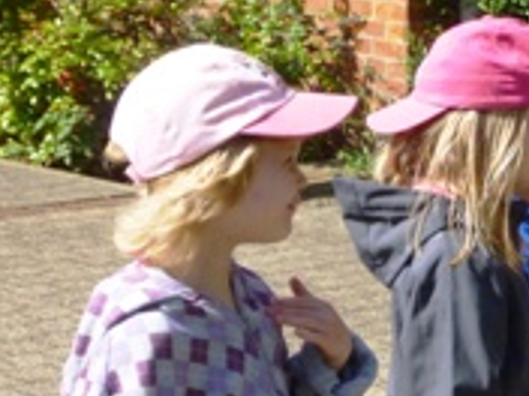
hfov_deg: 12.5
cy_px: 393
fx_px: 2277
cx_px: 815
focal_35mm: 149
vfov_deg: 9.9
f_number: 3.8
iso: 200
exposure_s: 1/800
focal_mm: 7.4
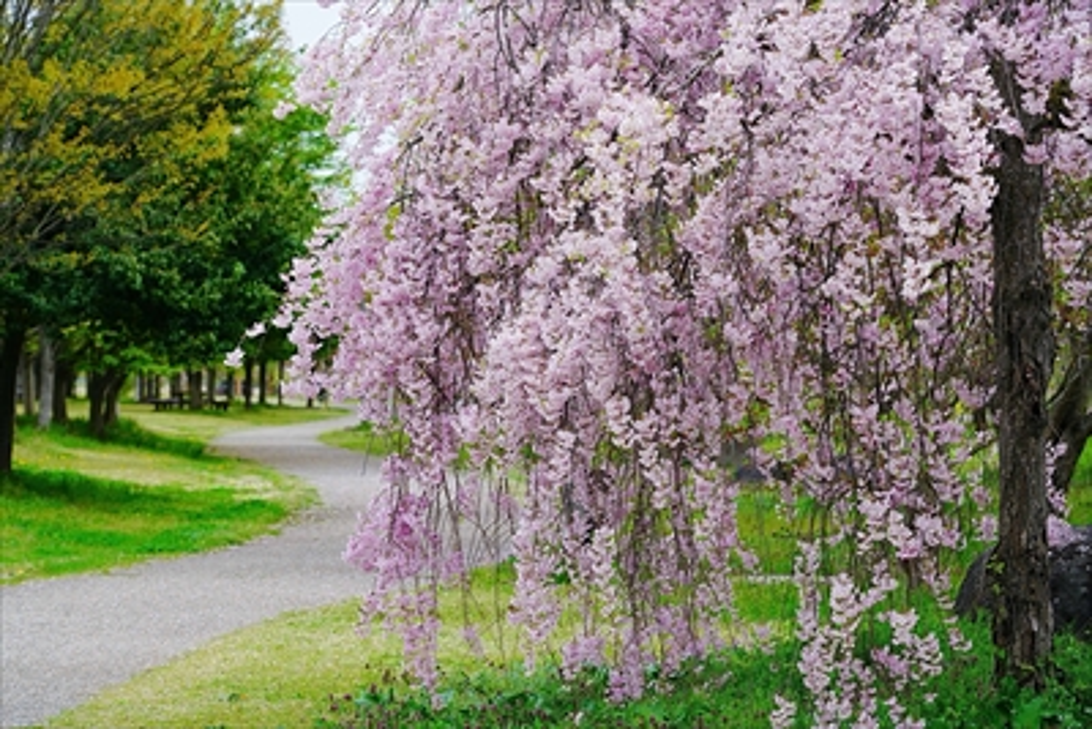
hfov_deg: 19.4
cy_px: 364
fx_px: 3186
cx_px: 546
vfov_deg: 13.1
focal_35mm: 105
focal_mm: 105
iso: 100
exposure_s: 1/250
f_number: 5.6
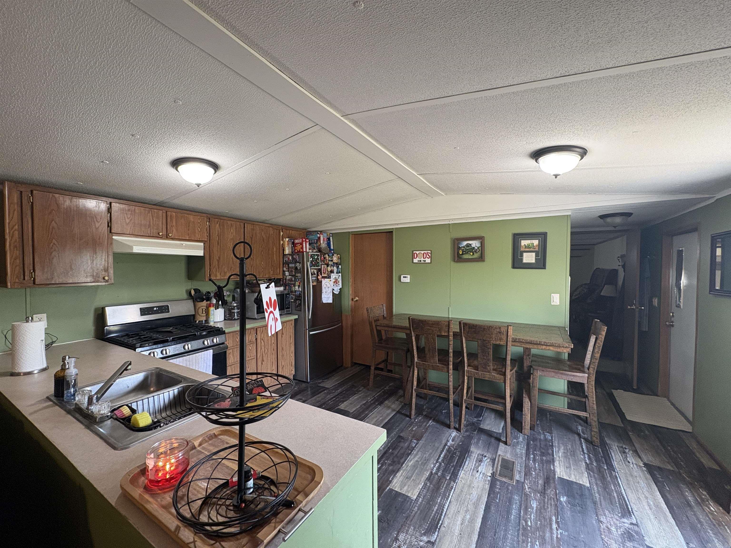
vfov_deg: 85.7
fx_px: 296
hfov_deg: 102.1
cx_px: 366
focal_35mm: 14
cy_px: 274
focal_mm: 2.22
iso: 200
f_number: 2.2
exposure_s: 1/60
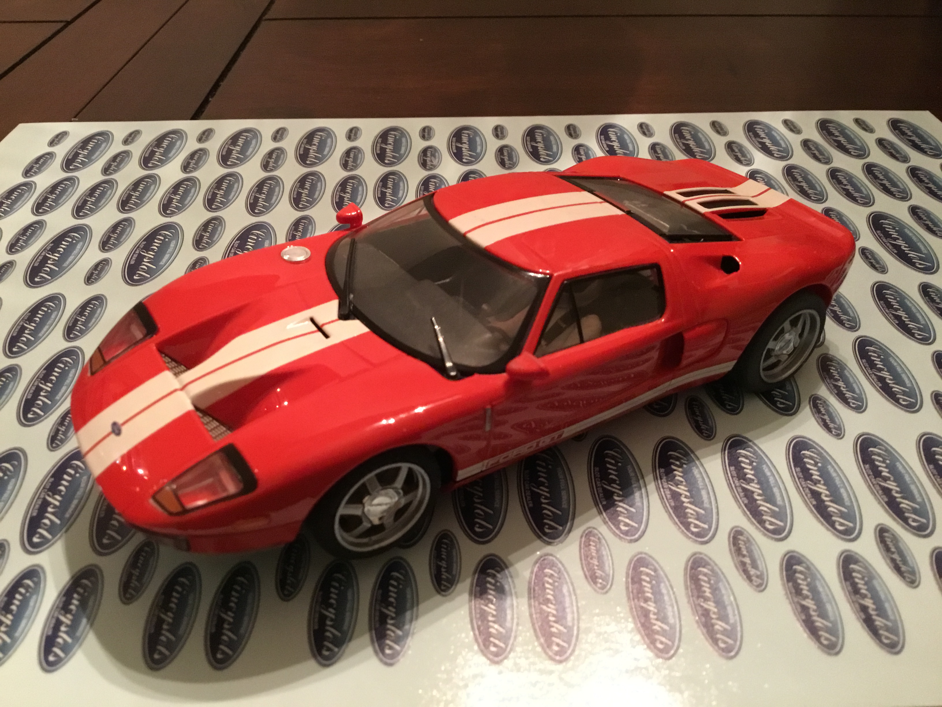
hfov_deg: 58.4
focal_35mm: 31
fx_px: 844
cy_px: 354
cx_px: 471
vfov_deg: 45.4
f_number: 2.4
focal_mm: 3.3
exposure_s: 1/15
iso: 200
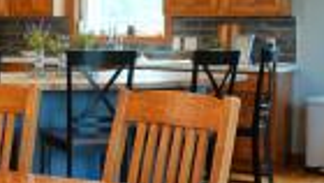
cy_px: 49
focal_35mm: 81
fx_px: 696
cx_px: 35
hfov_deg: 25.4
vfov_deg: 14.9
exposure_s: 1/30
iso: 160
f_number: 2.4
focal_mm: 8.8
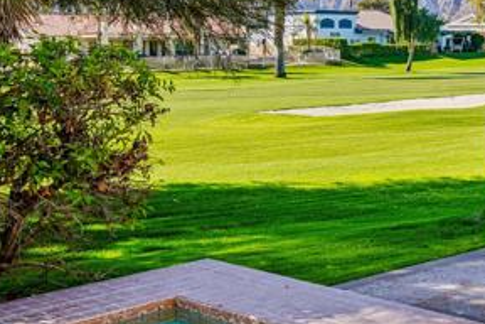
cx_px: 497
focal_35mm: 71
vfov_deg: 18.9
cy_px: 38
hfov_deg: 26.7
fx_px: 956
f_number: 8
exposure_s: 1/200
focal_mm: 32
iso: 100
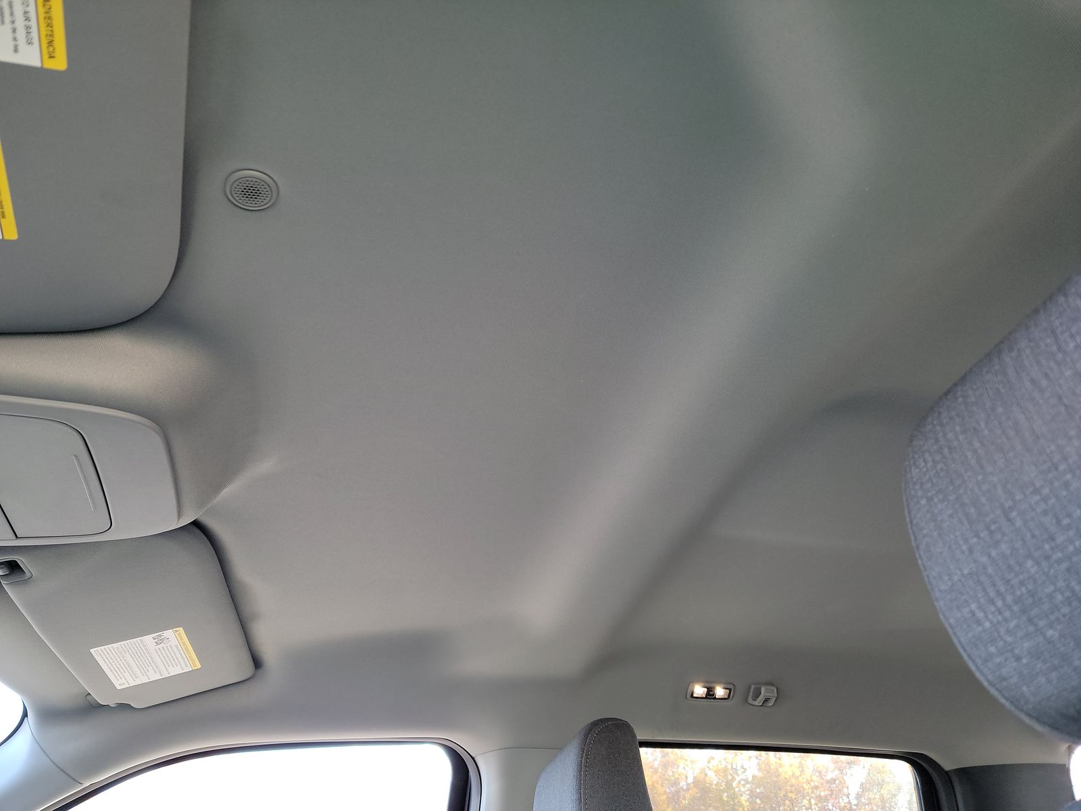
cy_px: 406
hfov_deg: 71.6
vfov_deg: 56.8
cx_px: 540
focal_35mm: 24
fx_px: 749
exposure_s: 1/59
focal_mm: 6.7
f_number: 1.8
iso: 202
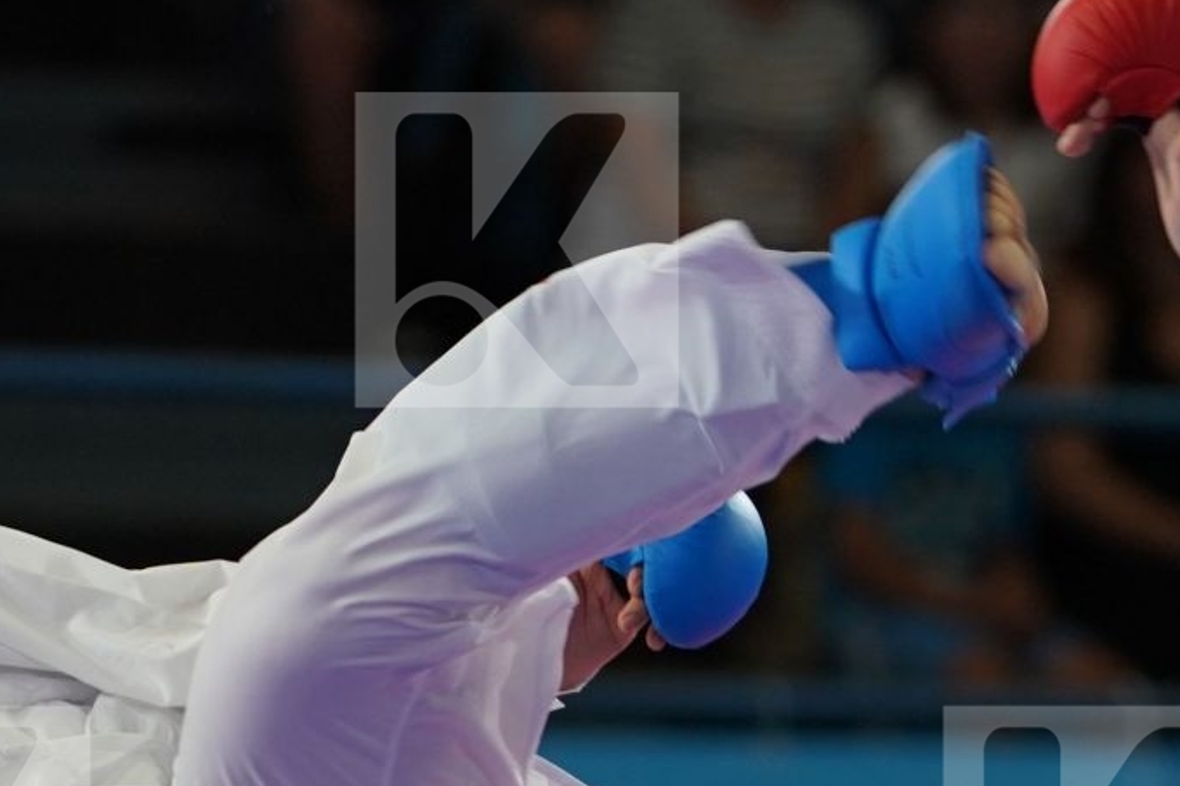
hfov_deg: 3.6
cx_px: 517
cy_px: 864
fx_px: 19005
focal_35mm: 580
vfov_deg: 2.4
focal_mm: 146
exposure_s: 1/500
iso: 500
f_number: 2.8
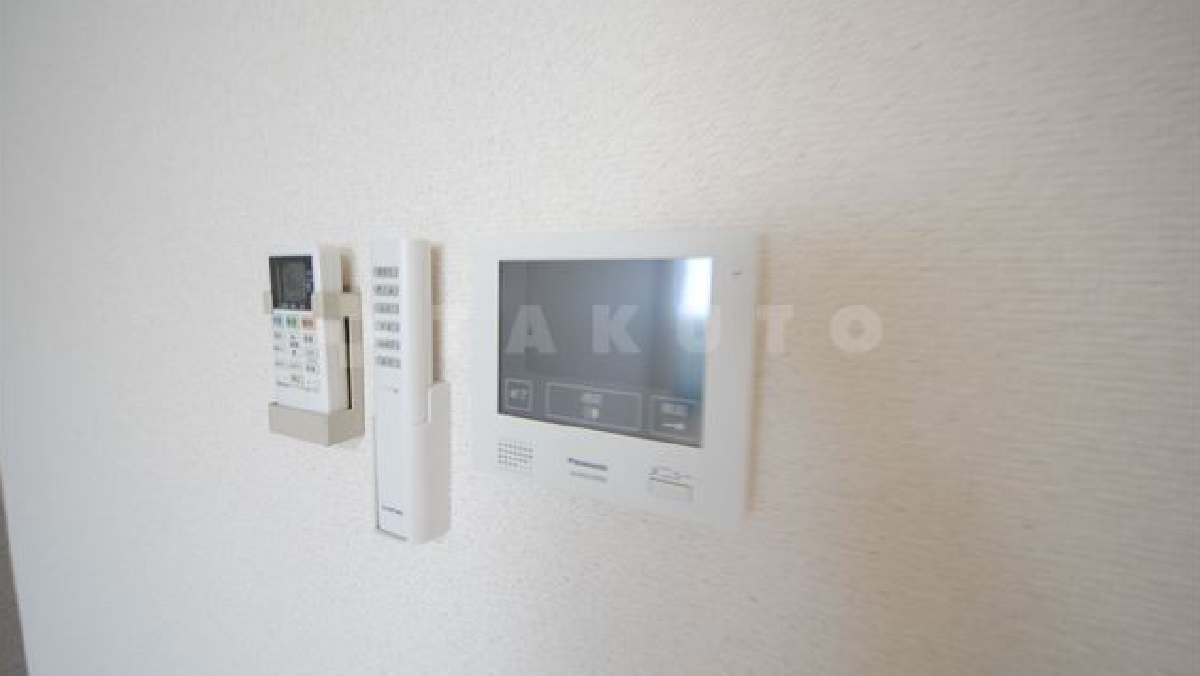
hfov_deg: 85.1
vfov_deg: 54.7
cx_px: 599
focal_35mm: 21
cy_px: 331
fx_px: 653
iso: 100
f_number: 5
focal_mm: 13
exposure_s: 1/8
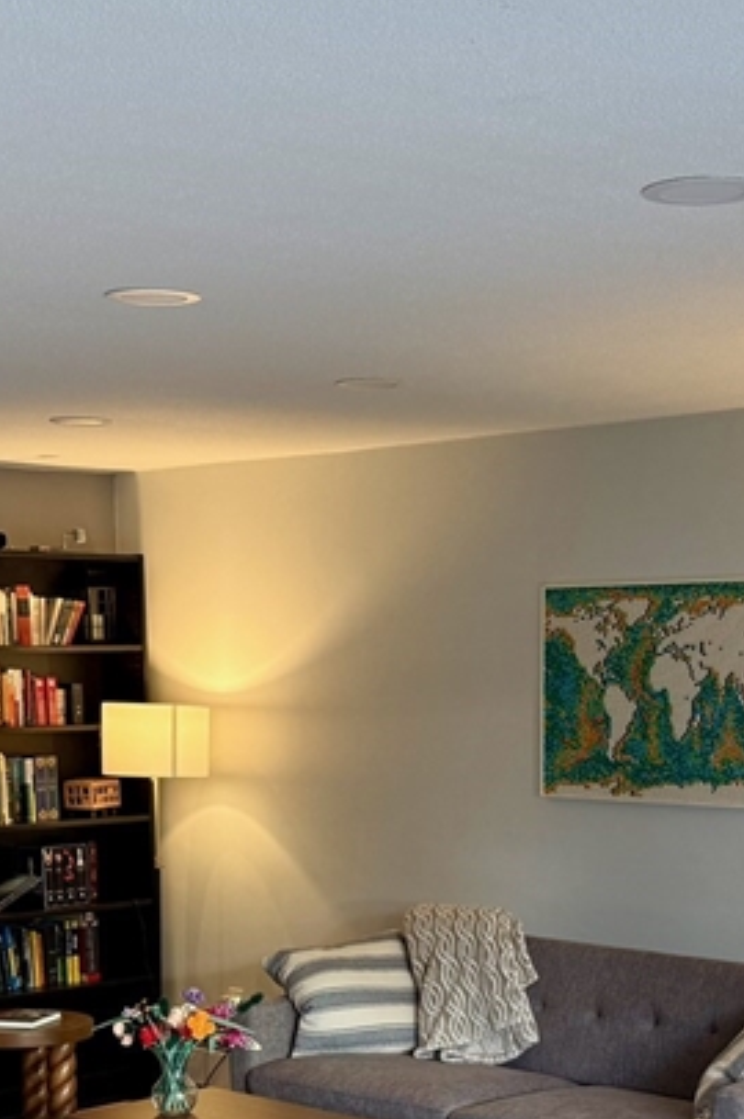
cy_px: 1009
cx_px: 460
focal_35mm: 63
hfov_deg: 21.5
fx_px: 1956
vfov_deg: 30.5
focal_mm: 6.76
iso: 125
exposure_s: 1/120
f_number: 1.78
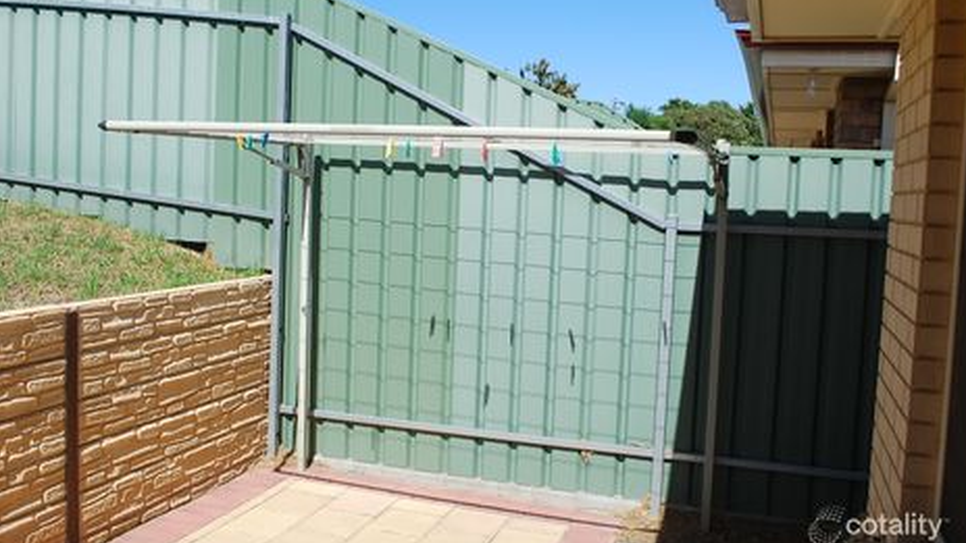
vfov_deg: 33.7
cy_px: 242
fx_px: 897
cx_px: 487
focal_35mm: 35
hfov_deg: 56.6
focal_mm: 22
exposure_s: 1/250
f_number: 8
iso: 100
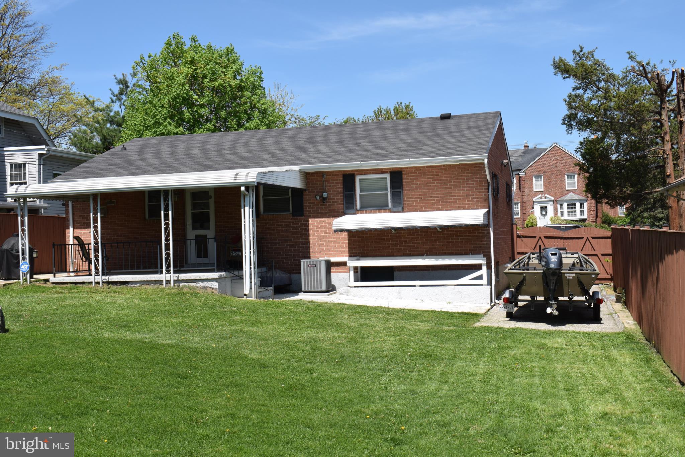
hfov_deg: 45.0
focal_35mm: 44
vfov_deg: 30.8
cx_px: 342
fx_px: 828
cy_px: 228
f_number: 10
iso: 200
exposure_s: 1/400
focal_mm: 29
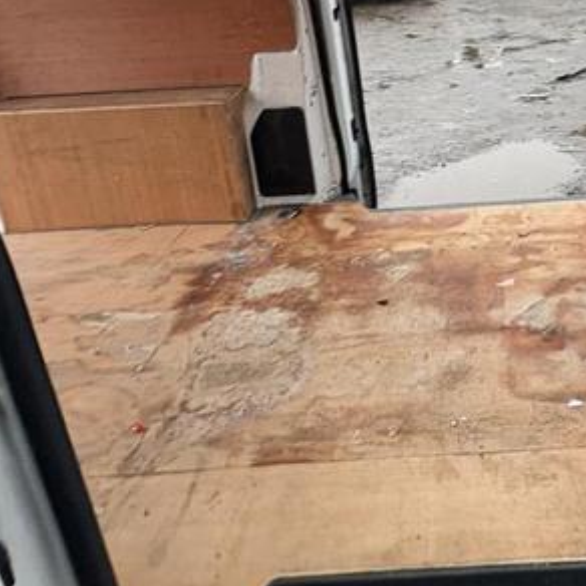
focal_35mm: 38
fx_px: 728
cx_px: 466
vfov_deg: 42.0
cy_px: 122
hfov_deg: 42.0
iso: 400
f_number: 2.2
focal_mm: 2.22
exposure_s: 1/60
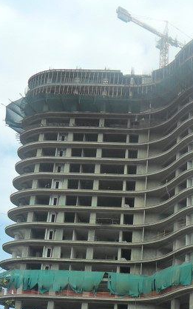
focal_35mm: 65
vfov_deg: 31.1
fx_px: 546
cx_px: 156
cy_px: 219
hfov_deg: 19.8
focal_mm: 5.7
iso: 100
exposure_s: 1/1000
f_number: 3.7
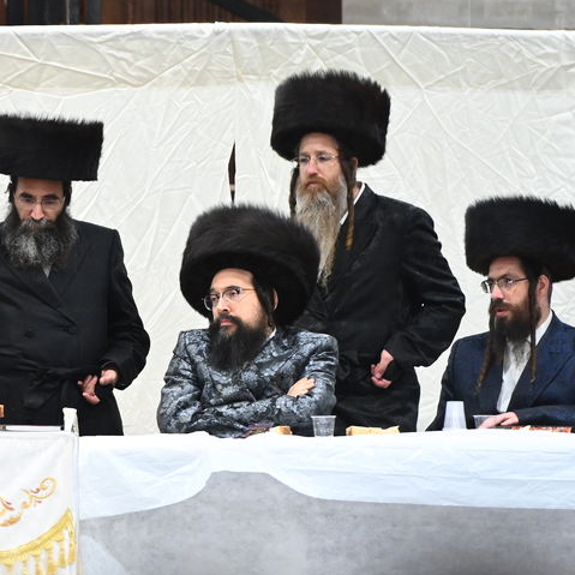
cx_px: -235
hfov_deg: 3.5
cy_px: 354
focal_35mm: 497
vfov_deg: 3.5
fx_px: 9340
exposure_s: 1/100
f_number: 6.3
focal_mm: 200
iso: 2000
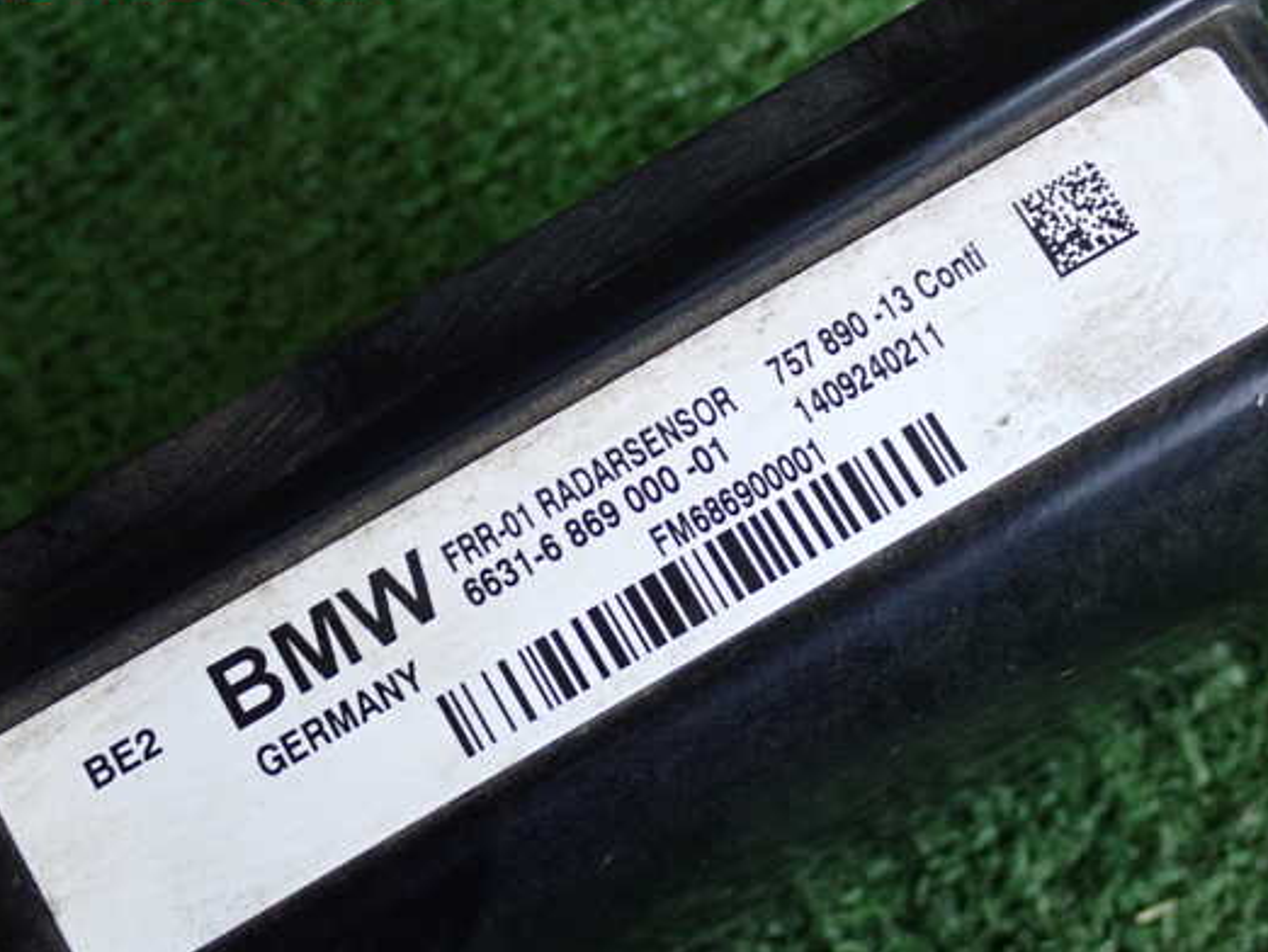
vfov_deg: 19.2
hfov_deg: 25.3
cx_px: 663
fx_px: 2822
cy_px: 493
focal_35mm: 77
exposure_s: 1/125
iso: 800
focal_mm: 11.88
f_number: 3.8
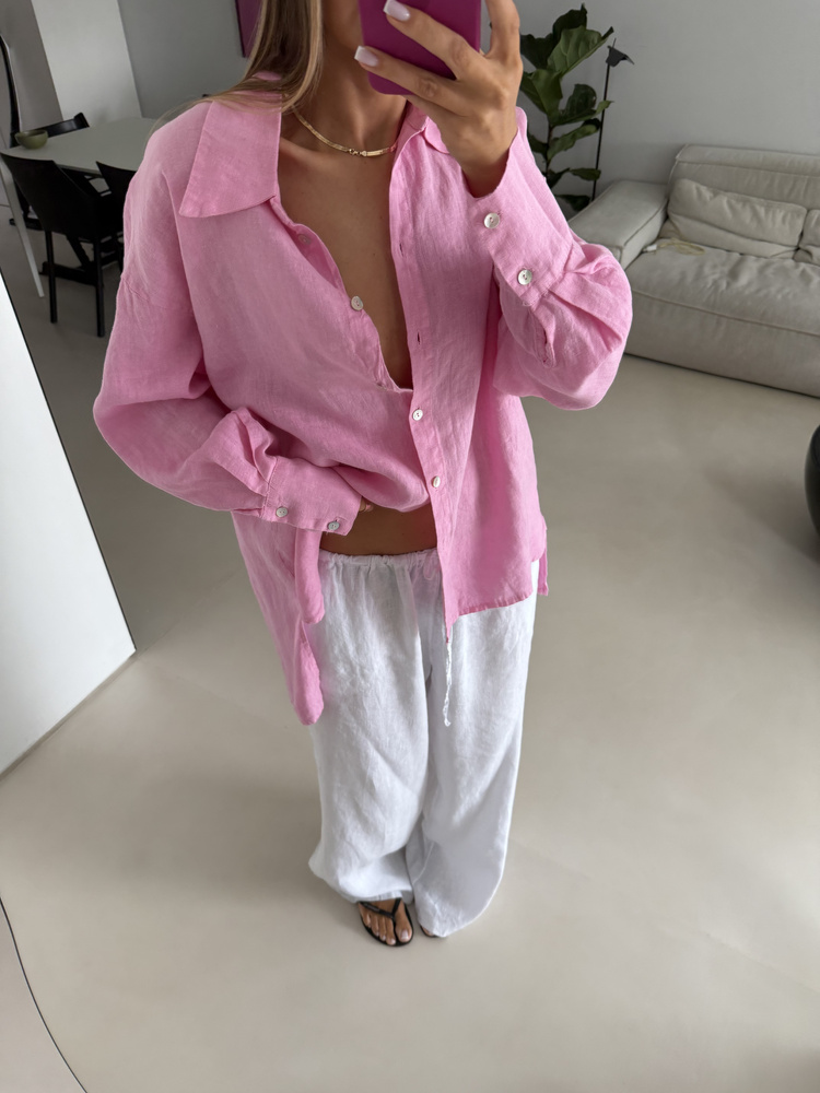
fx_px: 758
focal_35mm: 24
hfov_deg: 56.8
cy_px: 546
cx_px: 410
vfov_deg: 71.6
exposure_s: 1/121
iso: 100
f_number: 1.78
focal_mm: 6.76
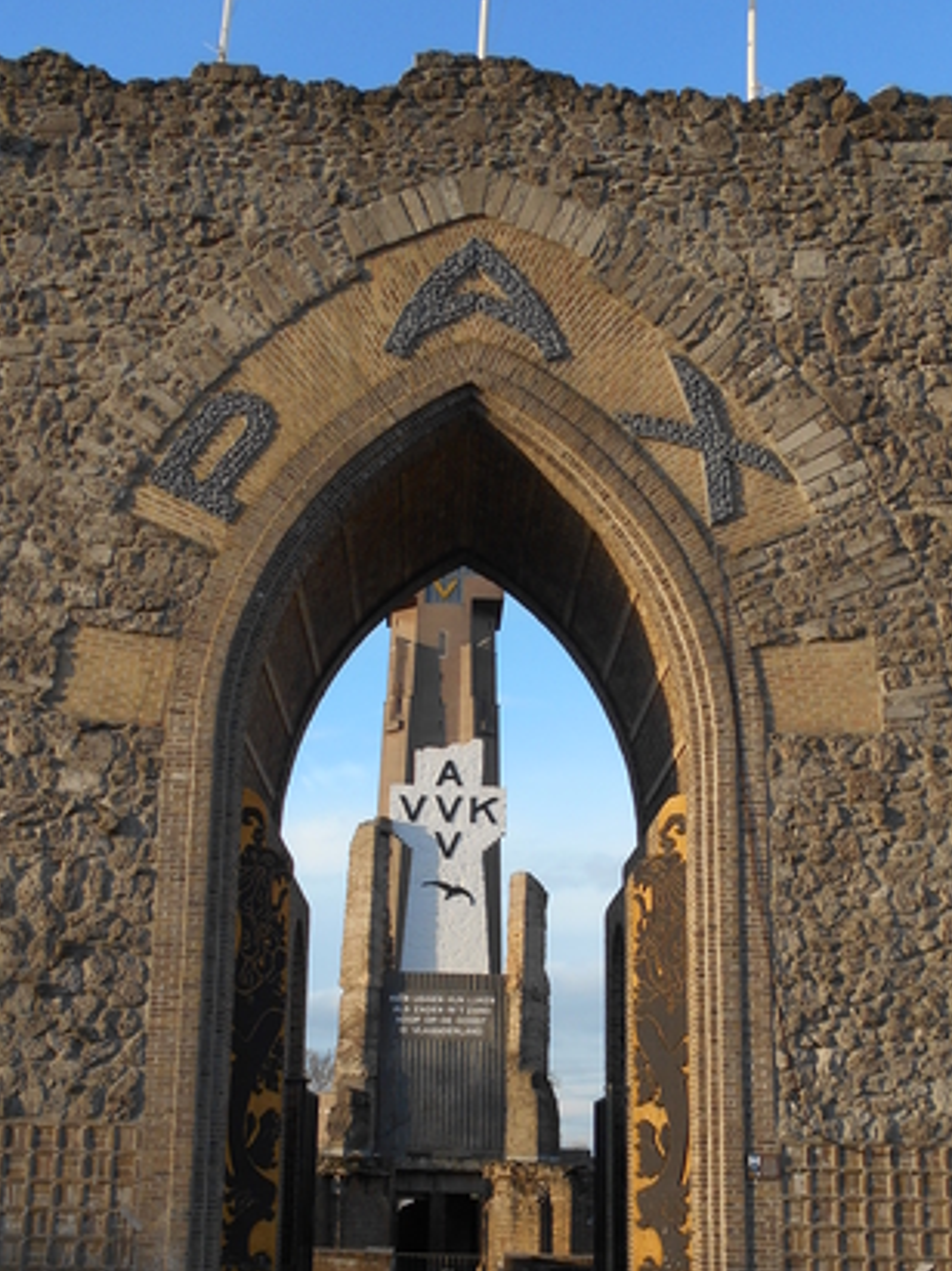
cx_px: 445
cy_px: 844
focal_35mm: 38
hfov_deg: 37.7
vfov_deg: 48.2
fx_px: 1394
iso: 80
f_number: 3.2
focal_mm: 4.6
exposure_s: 1/320
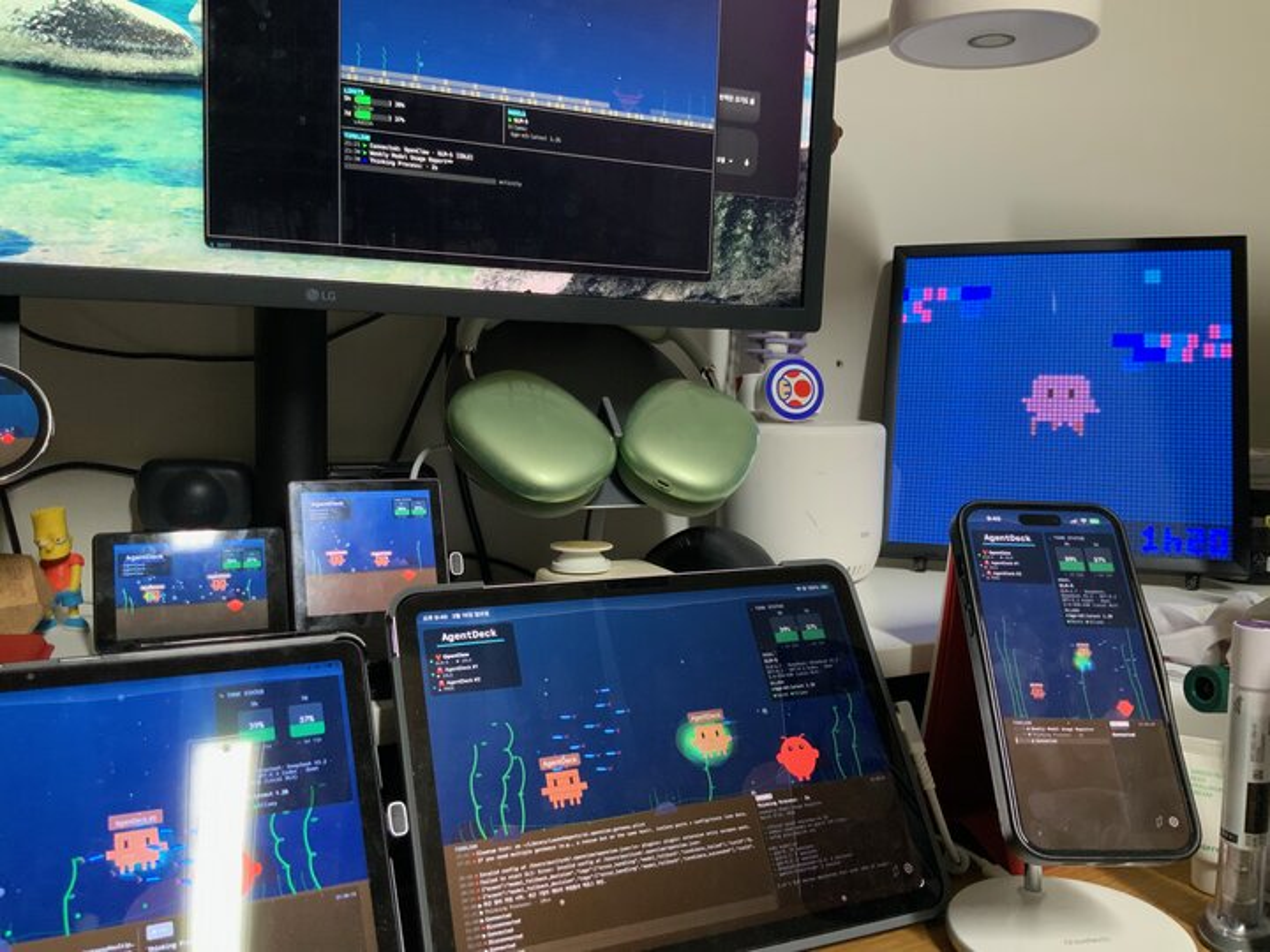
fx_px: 1064
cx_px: 635
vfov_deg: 48.2
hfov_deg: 61.7
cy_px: 476
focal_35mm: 29
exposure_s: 1/60
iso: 200
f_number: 1.8
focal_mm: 3
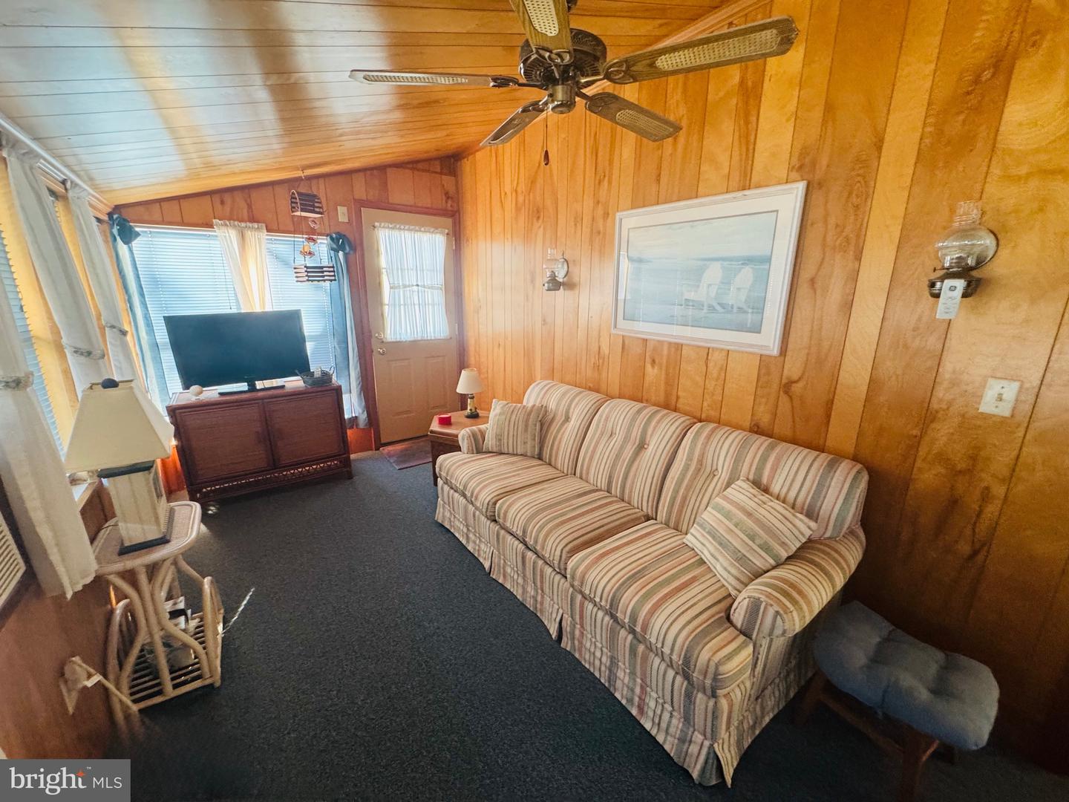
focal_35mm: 14
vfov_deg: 85.7
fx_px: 432
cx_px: 534
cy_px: 401
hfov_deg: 102.1
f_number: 2.2
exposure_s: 1/47
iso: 320
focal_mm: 2.22
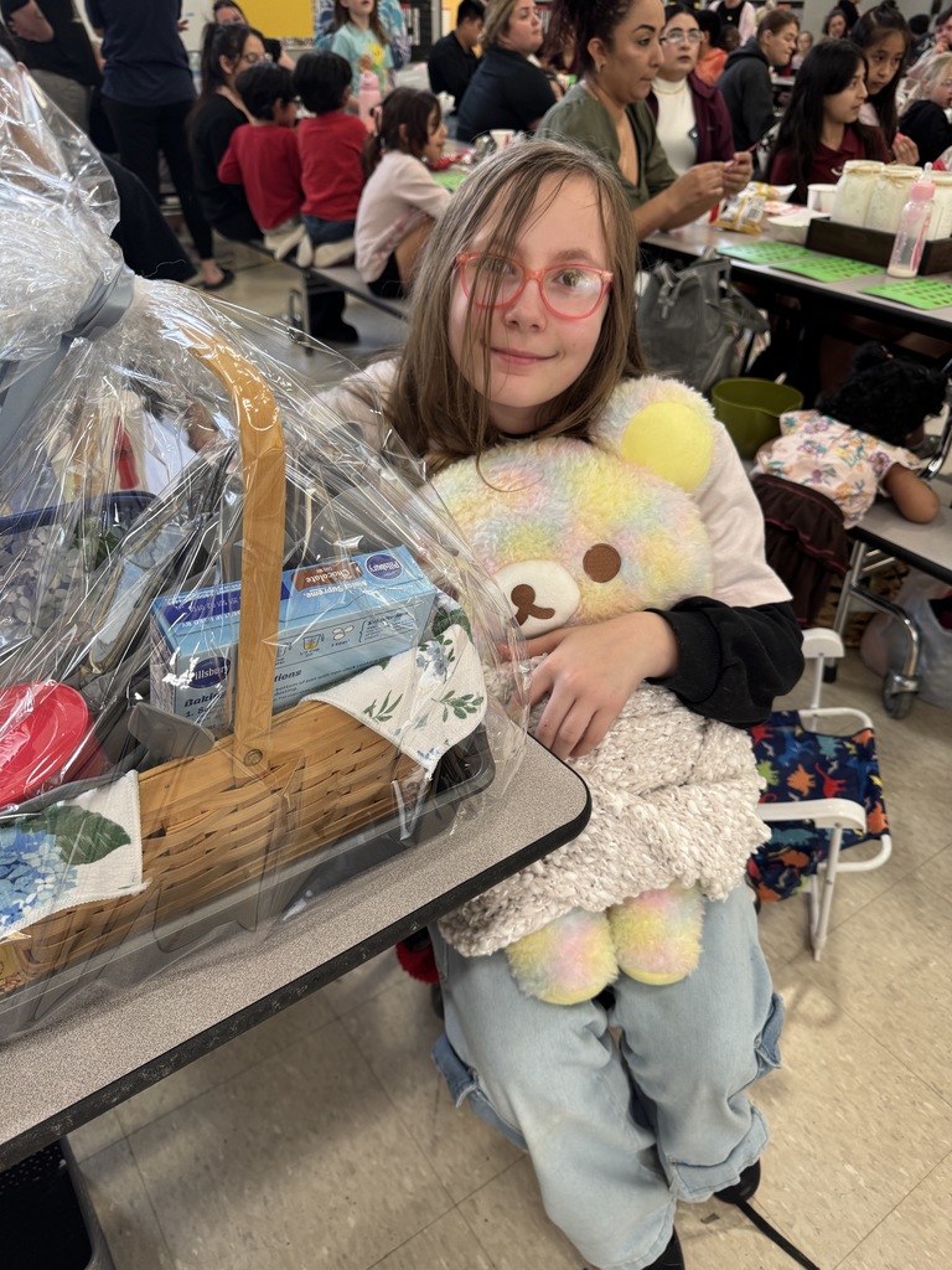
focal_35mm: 24
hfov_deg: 56.8
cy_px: 635
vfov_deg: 71.6
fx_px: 880
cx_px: 476
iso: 125
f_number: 1.78
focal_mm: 6.76
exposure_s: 1/60
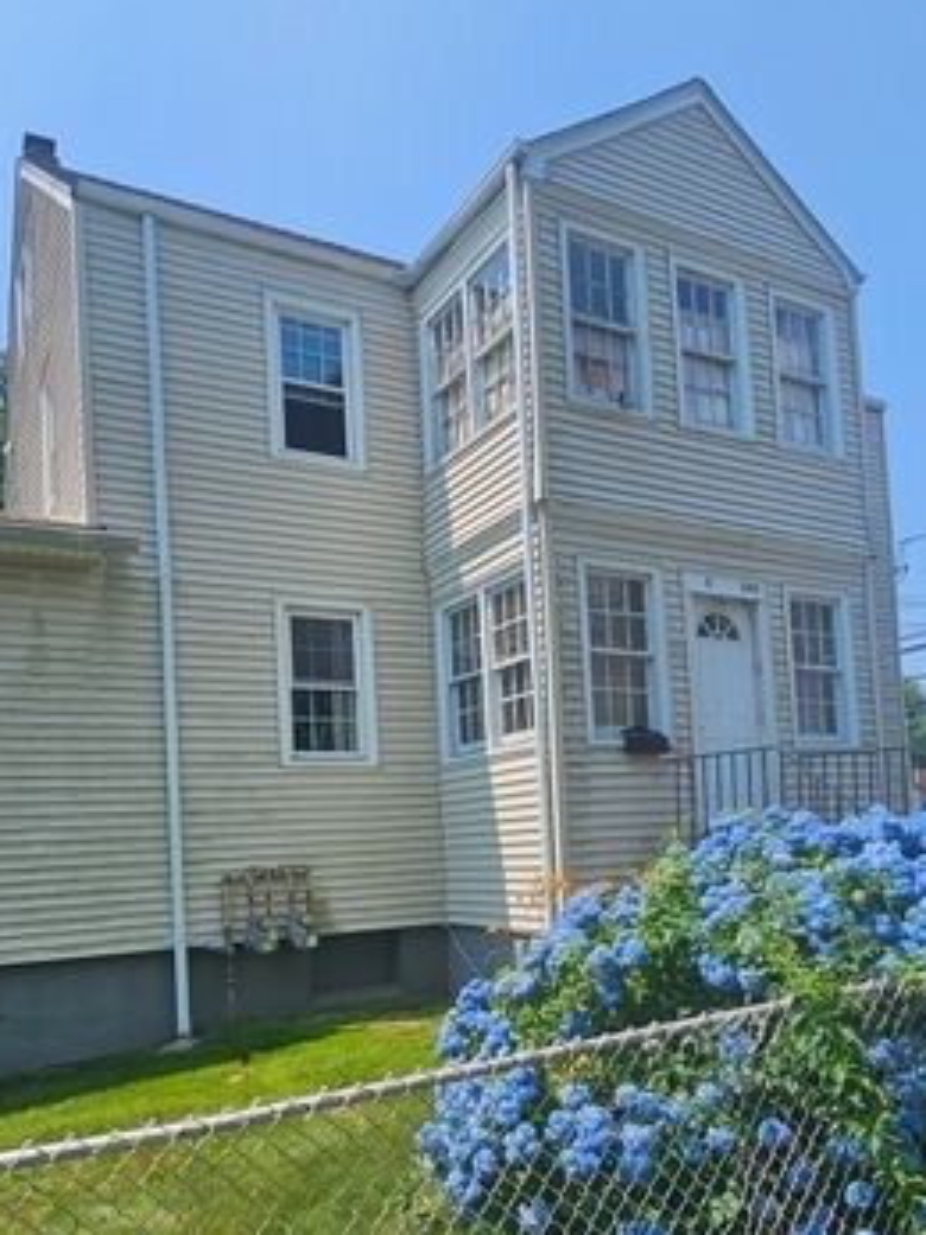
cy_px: 831
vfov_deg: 67.4
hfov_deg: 54.8
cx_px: 456
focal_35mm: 25
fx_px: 892
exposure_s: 1/2537
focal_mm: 2.2
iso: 50
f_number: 2.2
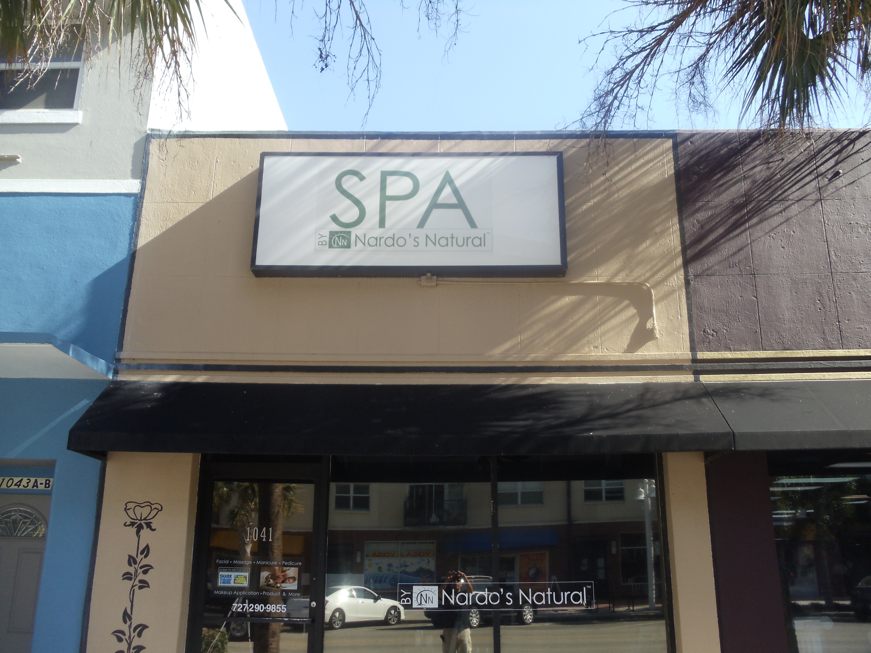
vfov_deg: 32.9
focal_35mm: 44
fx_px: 1107
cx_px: 436
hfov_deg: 42.9
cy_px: 326
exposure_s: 1/400
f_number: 3.5
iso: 100
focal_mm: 6
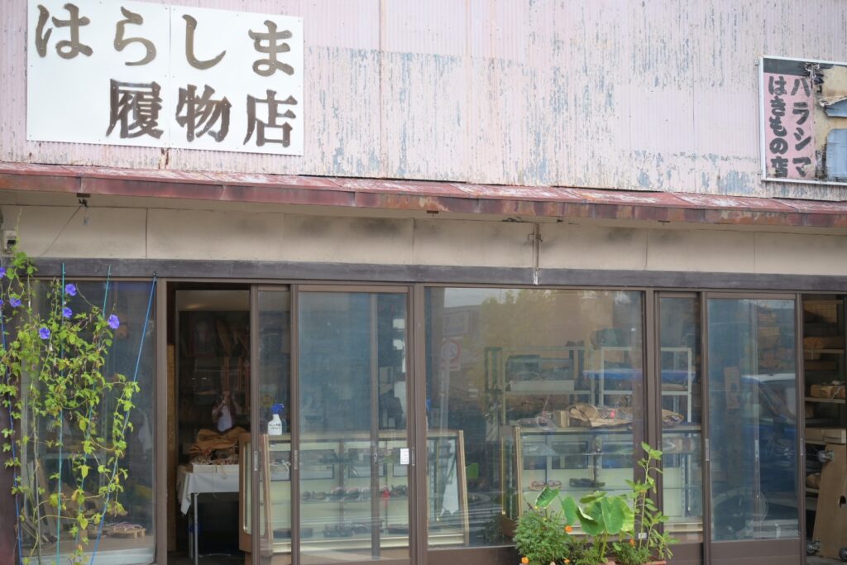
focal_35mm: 75
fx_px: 1765
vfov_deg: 18.2
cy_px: 282
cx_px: 424
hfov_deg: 27.0
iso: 180
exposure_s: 1/80
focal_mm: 50
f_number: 4.5
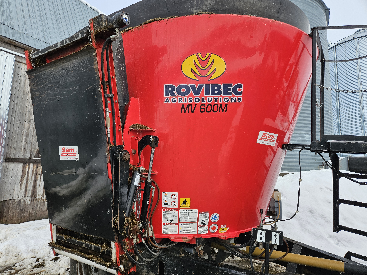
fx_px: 244
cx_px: 184
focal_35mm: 23
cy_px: 138
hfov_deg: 73.9
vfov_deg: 58.9
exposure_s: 1/1170
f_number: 1.8
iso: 40
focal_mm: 5.4
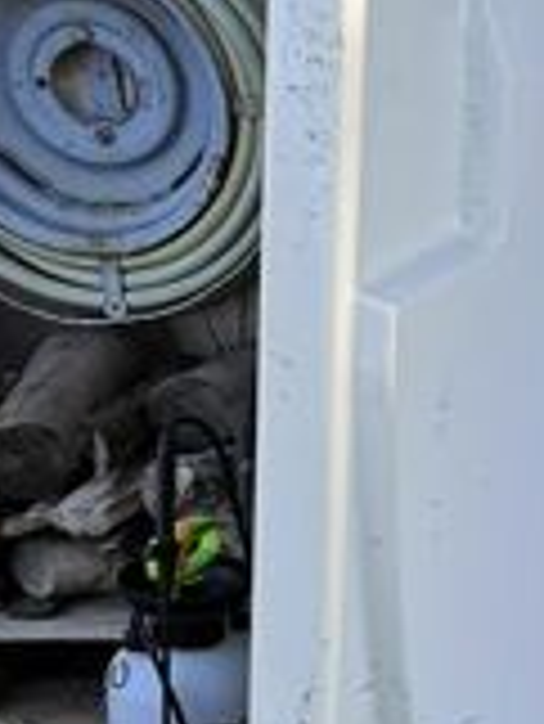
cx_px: 958
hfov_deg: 12.7
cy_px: 639
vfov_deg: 18.1
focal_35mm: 107
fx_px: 2239
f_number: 1.8
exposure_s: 1/220
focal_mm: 3.95
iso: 50
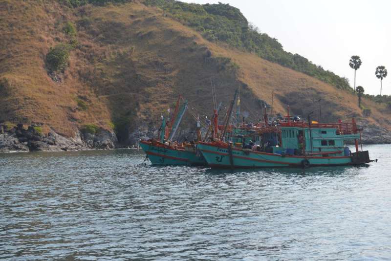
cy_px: 130
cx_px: 196
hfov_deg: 28.8
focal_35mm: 70
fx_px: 761
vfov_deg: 19.5
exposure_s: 1/160
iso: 100
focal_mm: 70
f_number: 6.3
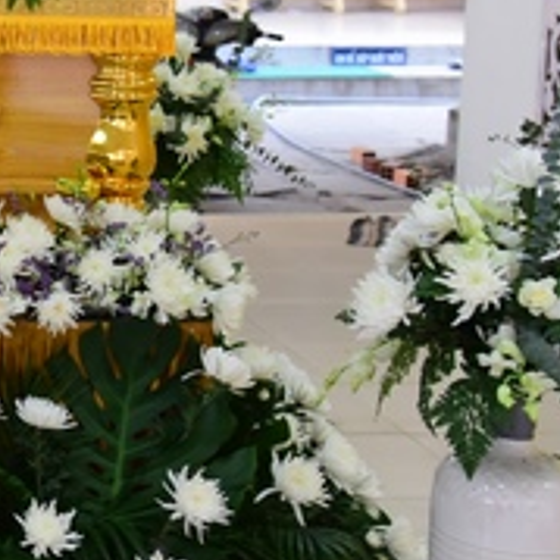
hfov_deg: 15.1
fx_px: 1977
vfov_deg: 16.0
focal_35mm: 108
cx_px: -241
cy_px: 124
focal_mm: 35
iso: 2000
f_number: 4.5
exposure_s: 1/100
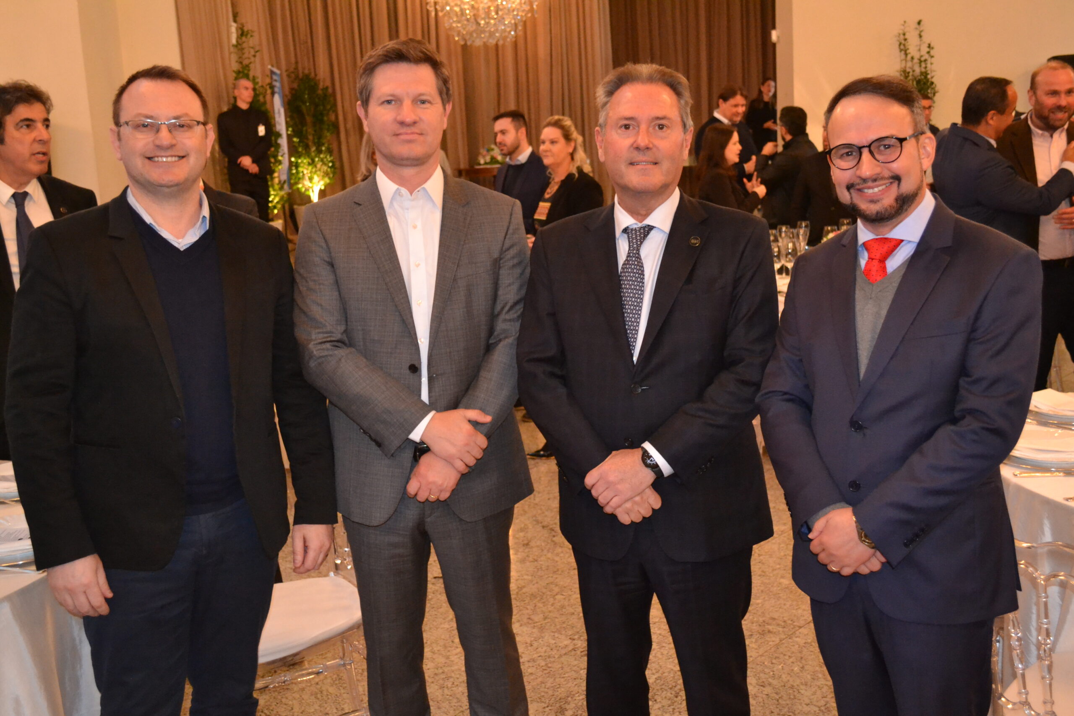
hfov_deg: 49.6
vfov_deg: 34.2
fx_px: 1163
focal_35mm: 39
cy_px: 358
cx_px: 537
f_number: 4.2
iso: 3200
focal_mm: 26
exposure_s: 1/60
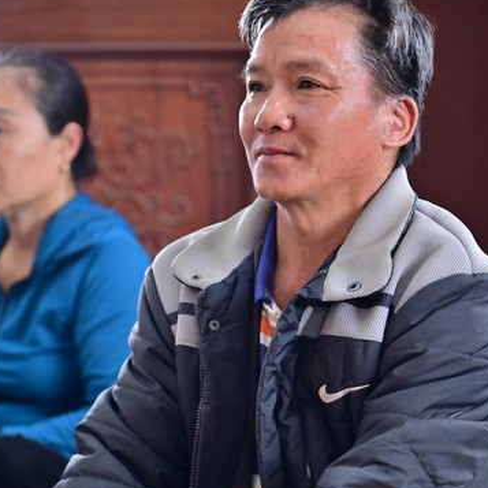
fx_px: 2711
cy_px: 361
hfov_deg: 10.3
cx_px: 232
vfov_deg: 10.3
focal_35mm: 170
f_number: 4.5
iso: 2500
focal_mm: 110
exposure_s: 1/125
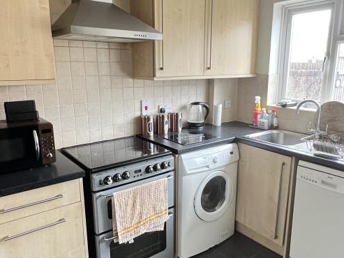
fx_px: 268
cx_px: 177
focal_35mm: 27
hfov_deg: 65.3
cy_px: 133
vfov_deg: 51.4
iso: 320
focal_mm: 1.57
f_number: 1.8
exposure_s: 1/60
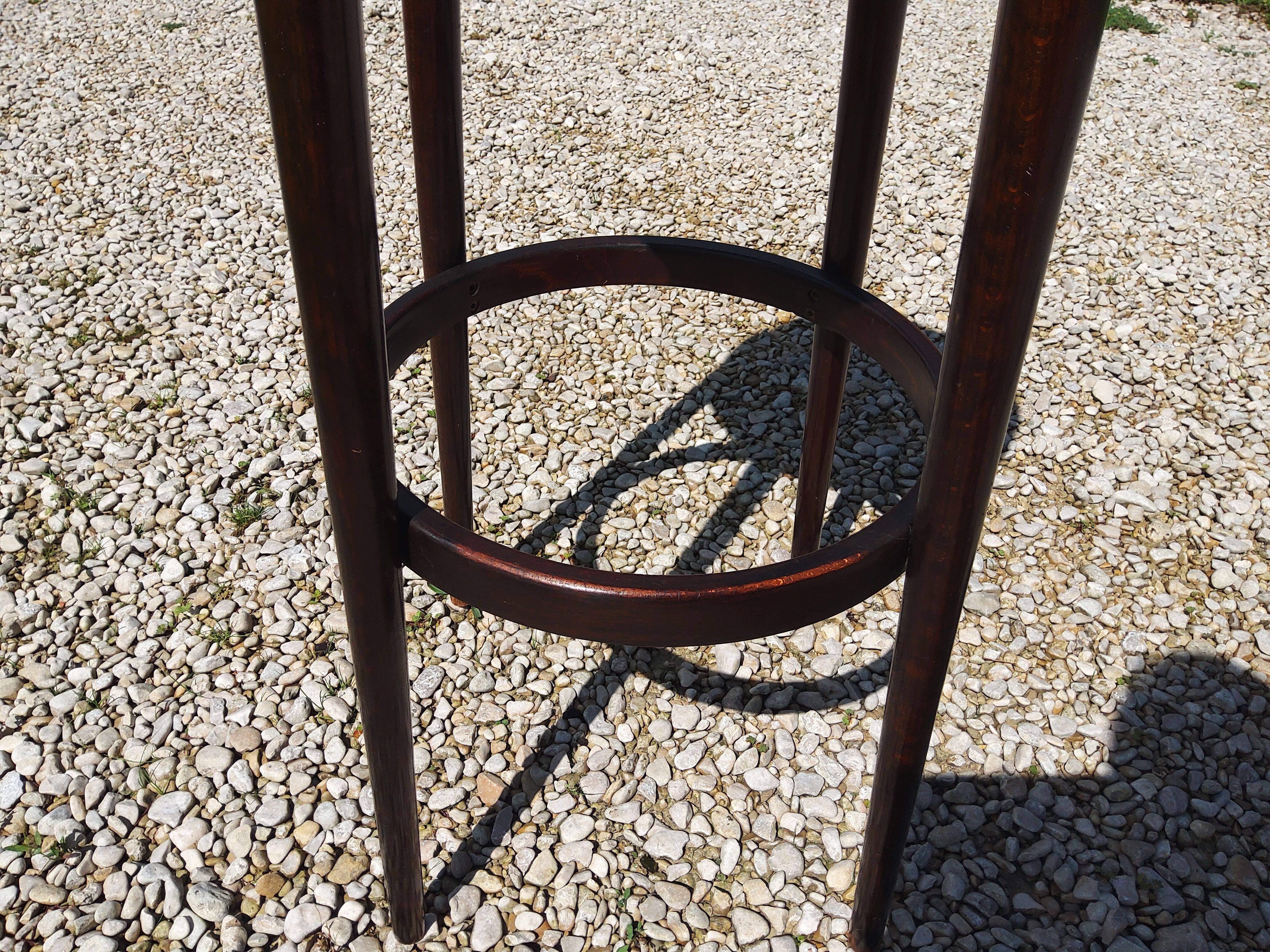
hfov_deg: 67.3
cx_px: 635
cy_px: 476
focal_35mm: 26
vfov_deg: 53.1
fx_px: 954
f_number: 2
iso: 40
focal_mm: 3.08
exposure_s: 1/1691
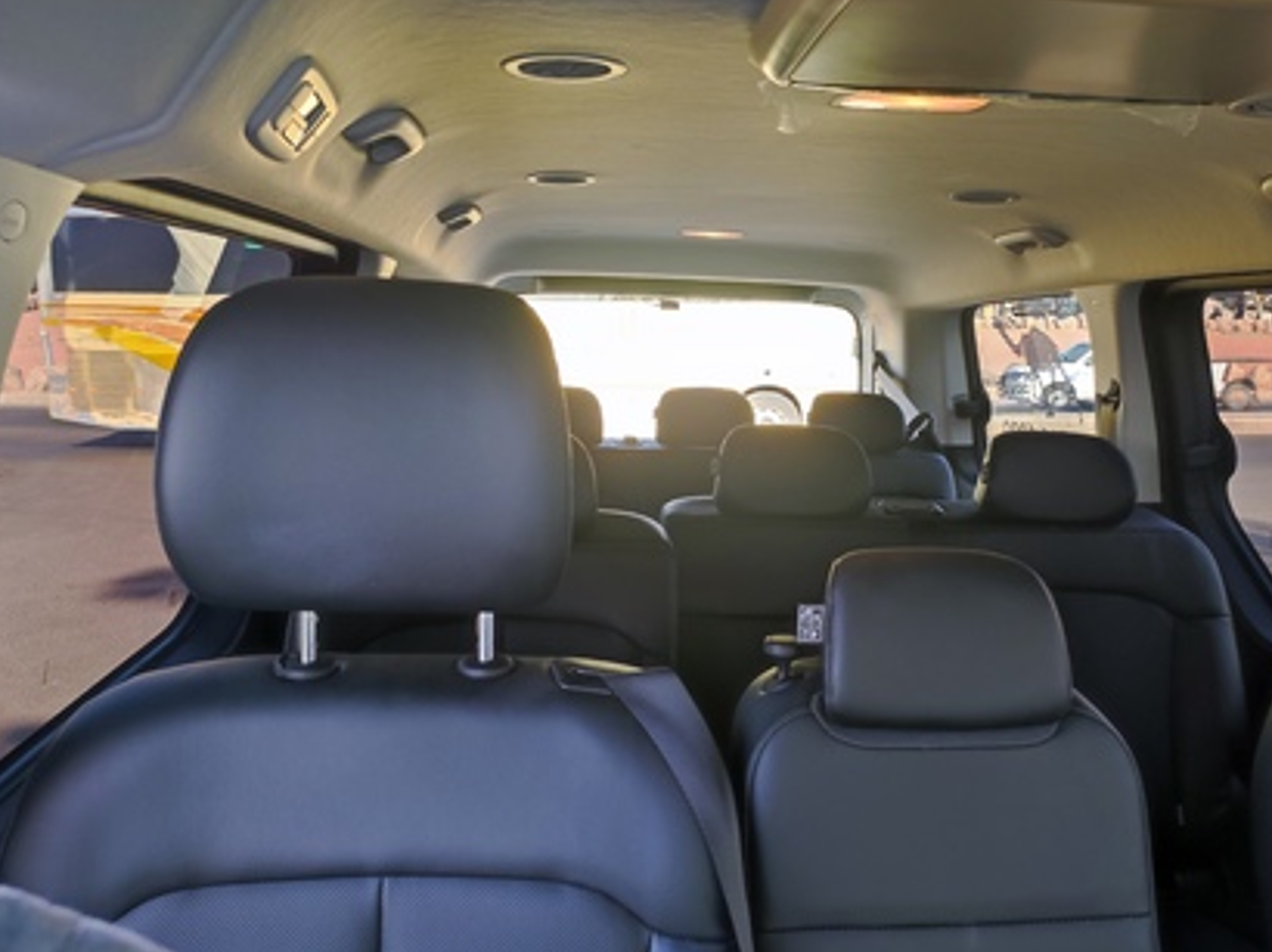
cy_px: 523
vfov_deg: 68.5
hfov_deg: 84.6
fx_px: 698
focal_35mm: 19
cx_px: 664
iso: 419
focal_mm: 4.74
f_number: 1.79
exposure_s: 1/60
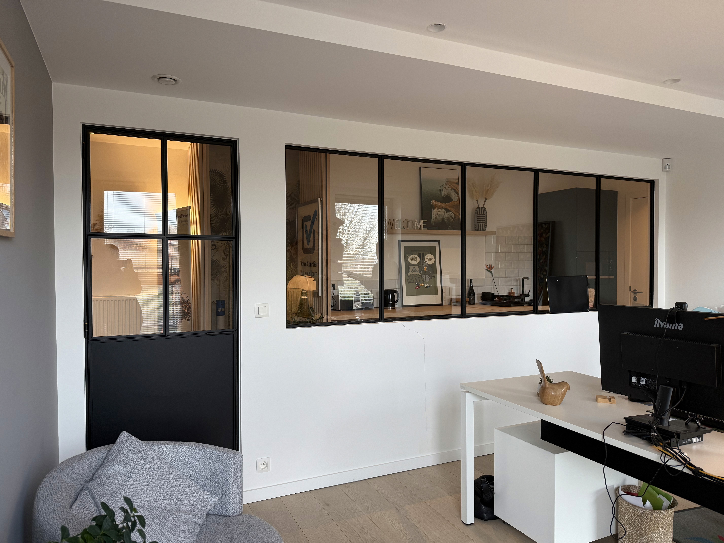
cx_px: 362
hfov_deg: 71.6
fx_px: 502
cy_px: 272
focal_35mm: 24
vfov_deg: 56.8
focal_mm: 6.76
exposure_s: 1/100
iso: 100
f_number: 1.78
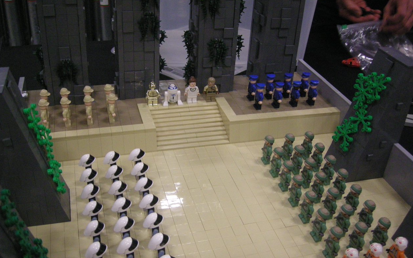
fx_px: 439
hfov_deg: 50.4
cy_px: 150
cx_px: 210
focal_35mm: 39
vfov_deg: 32.7
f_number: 2.7
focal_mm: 7.5
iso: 400
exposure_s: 1/31.8
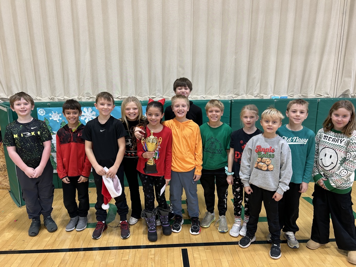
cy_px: 134
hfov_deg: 67.3
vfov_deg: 53.1
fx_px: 267
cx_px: 178
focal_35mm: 26
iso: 80
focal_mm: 5.7
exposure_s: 1/60
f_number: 1.5
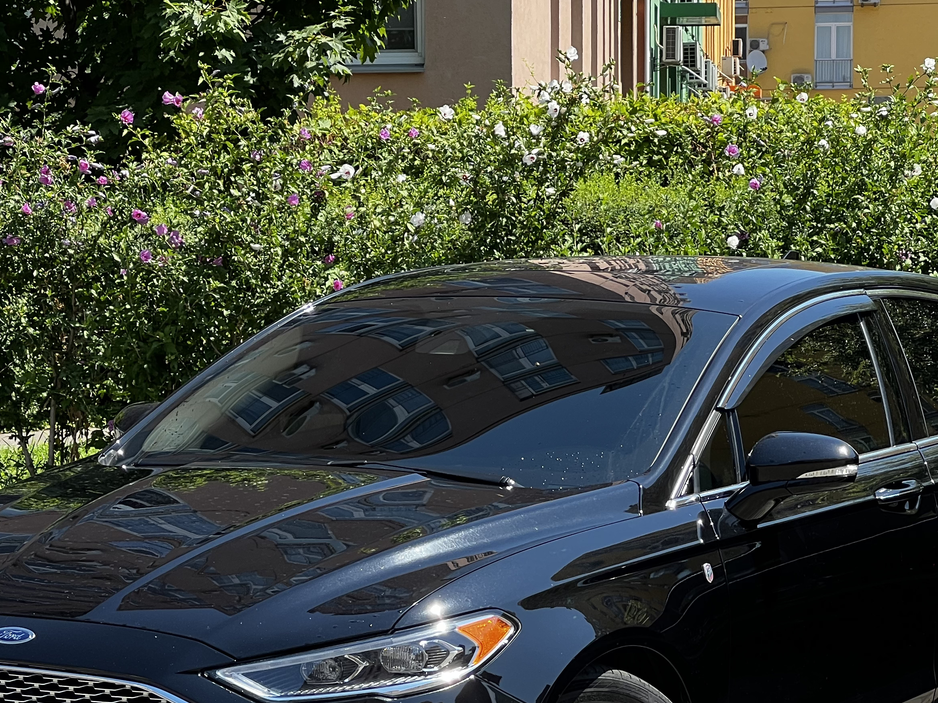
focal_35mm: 133
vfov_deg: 11.1
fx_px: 3604
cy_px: 605
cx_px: 485
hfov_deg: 14.8
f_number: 2.8
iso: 32
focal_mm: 9
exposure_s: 1/273
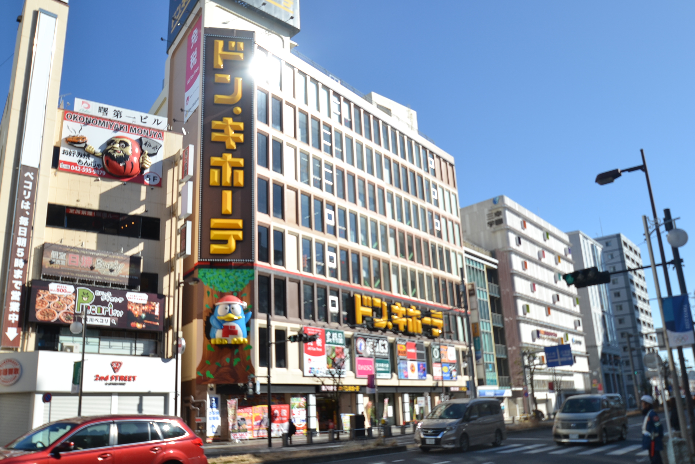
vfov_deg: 43.6
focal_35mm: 30
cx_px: 348
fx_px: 579
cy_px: 232
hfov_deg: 61.9
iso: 100
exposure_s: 1/250
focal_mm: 20
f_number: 8
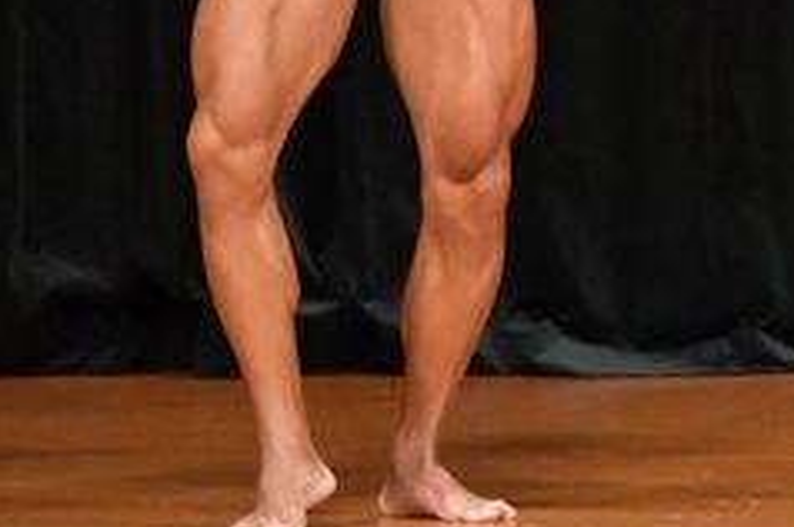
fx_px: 19382
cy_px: -170
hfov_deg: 2.3
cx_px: 1119
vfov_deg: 1.6
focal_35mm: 880
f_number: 5.6
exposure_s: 1/400
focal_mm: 180
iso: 6400
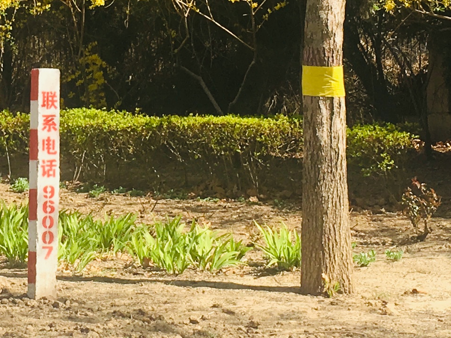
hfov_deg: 15.9
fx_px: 1590
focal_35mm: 122
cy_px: 47
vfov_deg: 12.1
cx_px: 34
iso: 25
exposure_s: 1/827
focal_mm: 4.15
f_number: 2.2
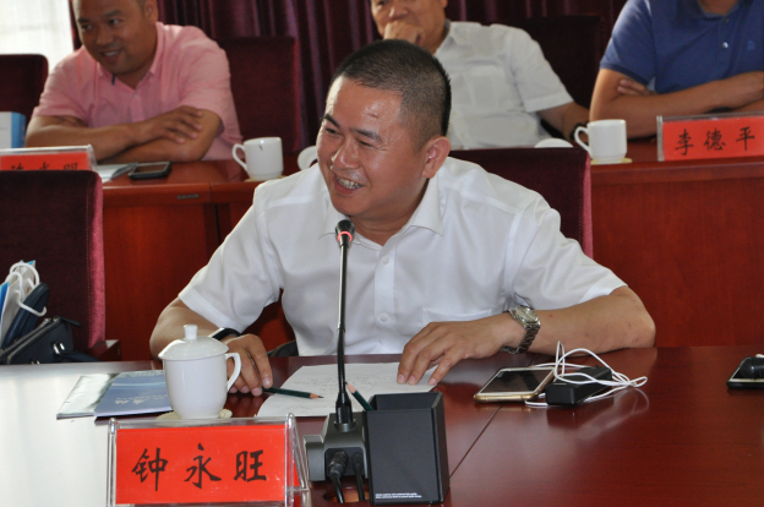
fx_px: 2522
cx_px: 362
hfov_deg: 17.2
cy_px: 246
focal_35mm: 119
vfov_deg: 11.5
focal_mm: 66
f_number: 7.1
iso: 1000
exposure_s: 1/100
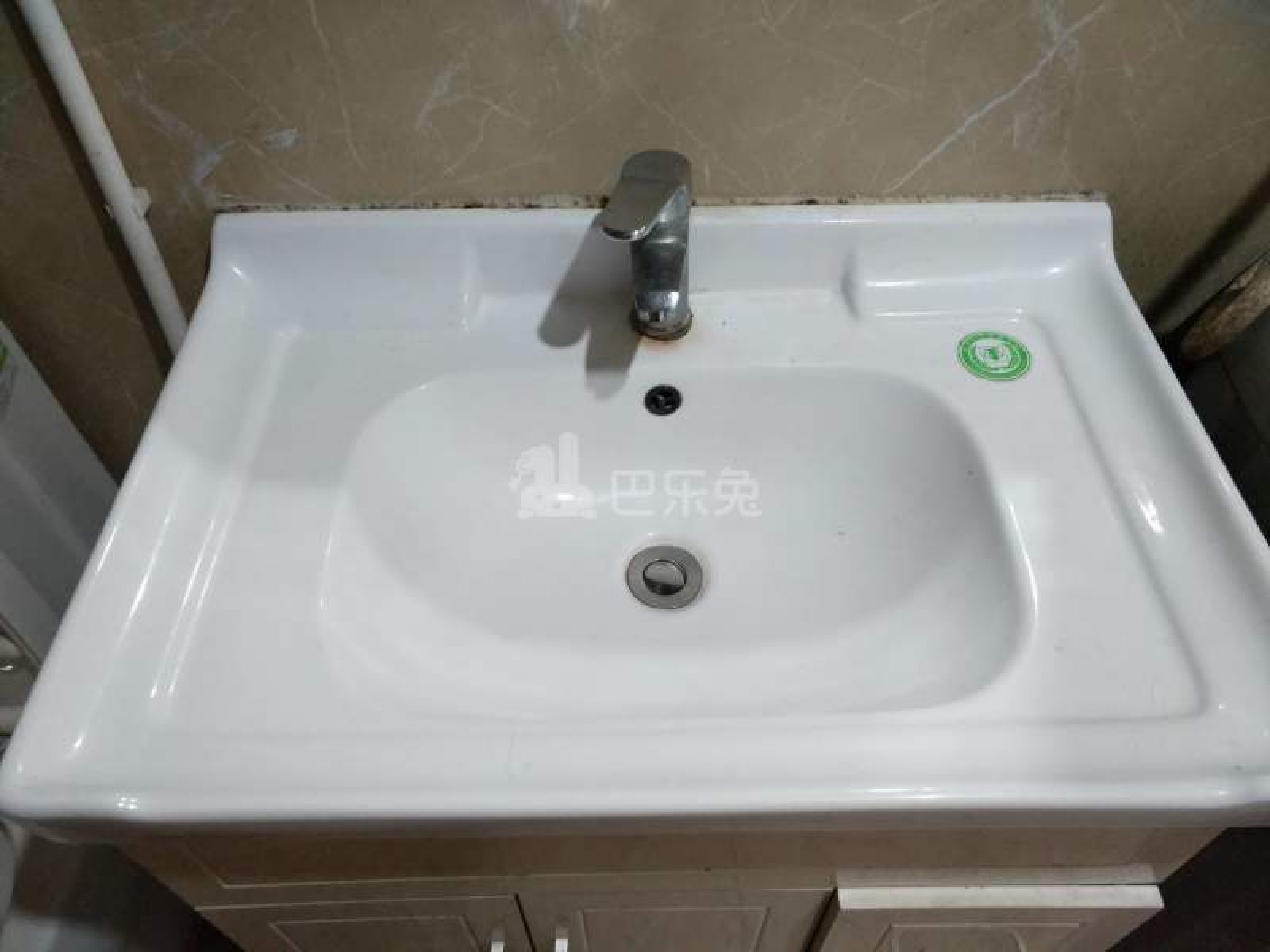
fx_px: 807
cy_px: 476
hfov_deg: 76.4
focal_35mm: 22
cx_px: 635
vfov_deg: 61.1
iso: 464
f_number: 2
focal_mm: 3.79
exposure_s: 1/33.3
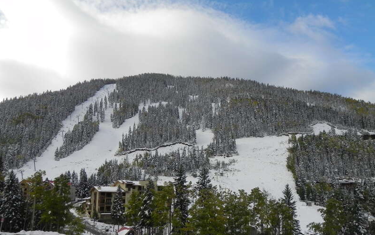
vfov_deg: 40.5
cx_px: 187
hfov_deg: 61.2
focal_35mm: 31
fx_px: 317
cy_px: 140
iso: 160
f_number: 6.3
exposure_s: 1/290
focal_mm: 5.2
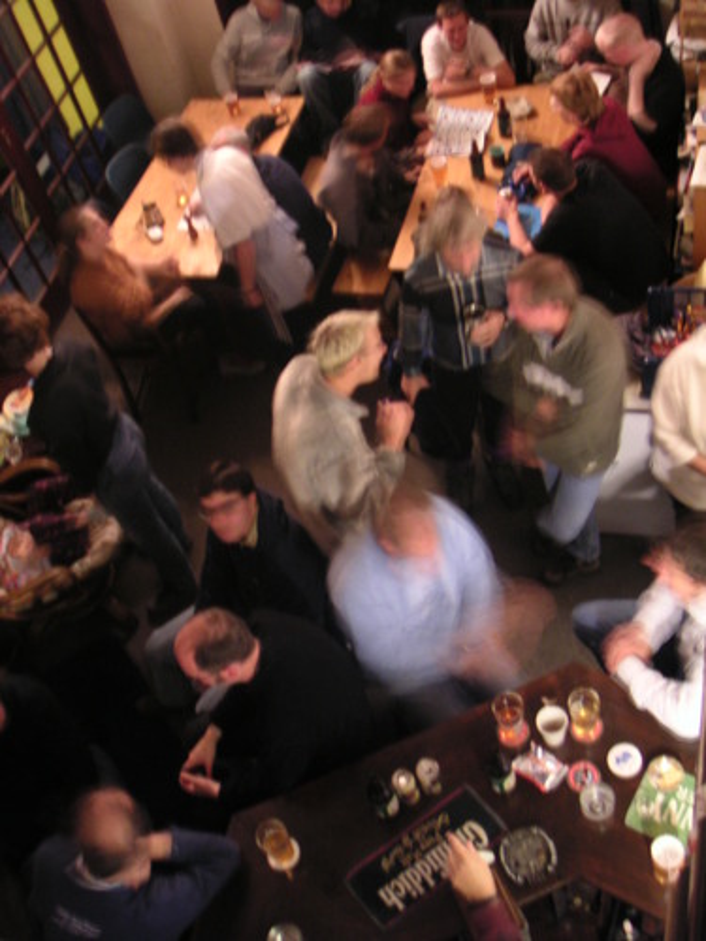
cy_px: 470
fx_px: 1033
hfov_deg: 37.7
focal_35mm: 38
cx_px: 353
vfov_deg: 49.0
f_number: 2.8
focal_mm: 6
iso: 100
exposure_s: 1.5
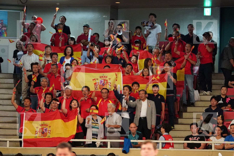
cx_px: 117
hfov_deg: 8.0
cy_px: 78
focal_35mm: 256
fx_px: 1664
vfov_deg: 5.4
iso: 6400
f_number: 2.8
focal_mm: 171
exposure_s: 1/1000
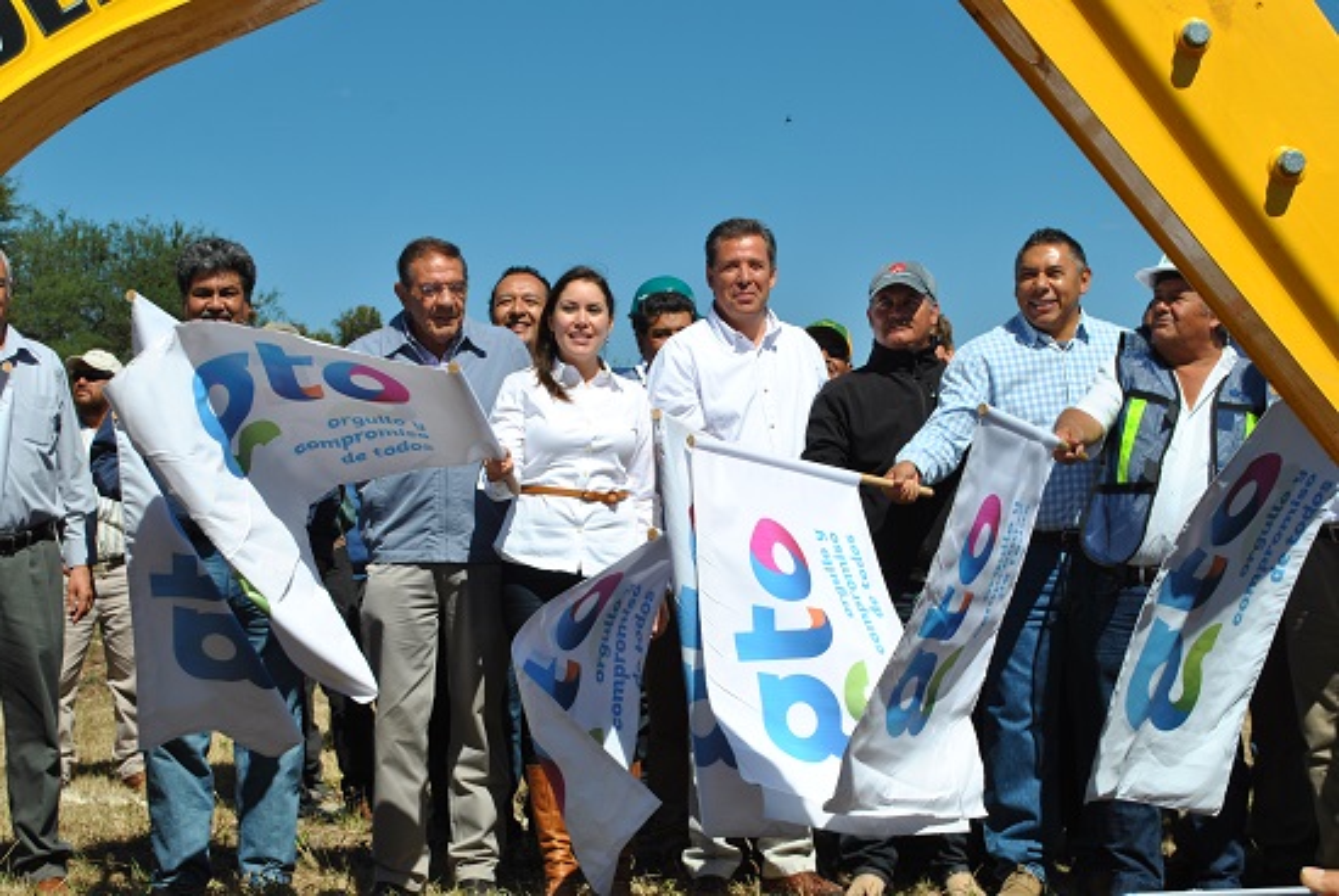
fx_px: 2011
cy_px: 448
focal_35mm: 54
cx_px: 670
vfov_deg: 25.1
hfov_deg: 36.8
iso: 100
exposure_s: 1/320
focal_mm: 36
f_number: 9
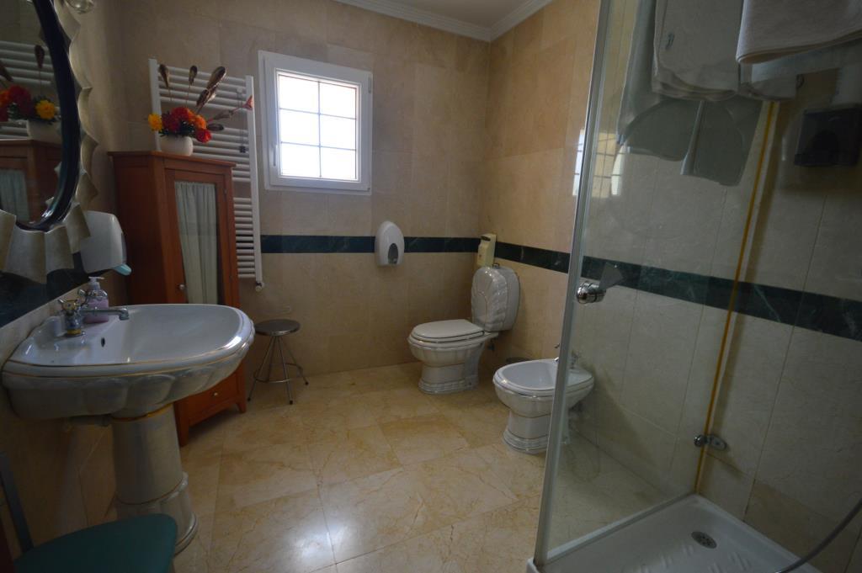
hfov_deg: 100.4
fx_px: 359
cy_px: 286
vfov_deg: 77.2
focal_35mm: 15
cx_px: 431
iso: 800
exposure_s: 1/60
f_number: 5.6
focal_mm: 10
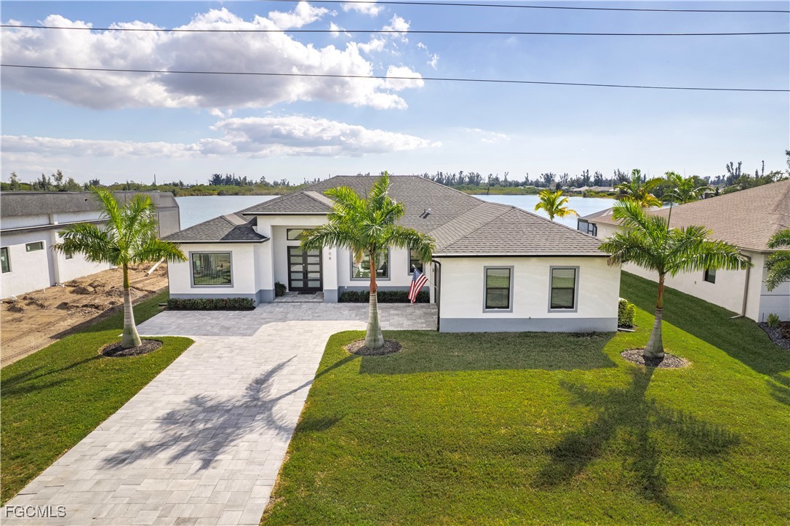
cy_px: 263
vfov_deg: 57.2
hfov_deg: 78.6
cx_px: 395
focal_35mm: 22
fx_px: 483
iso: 130
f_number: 2.8
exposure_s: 1/800
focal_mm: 8.38
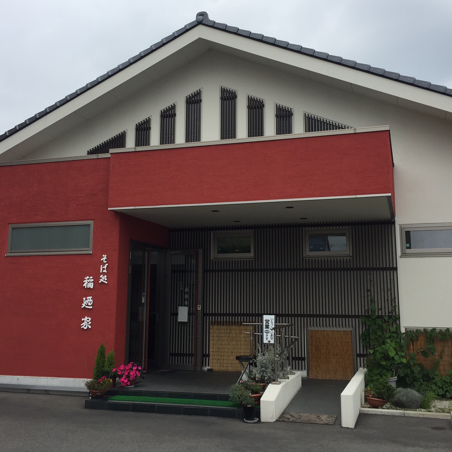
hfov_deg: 44.9
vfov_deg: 44.9
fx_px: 547
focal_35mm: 37
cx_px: 230
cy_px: 209
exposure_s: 1/3300
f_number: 2.2
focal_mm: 4.15
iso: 32
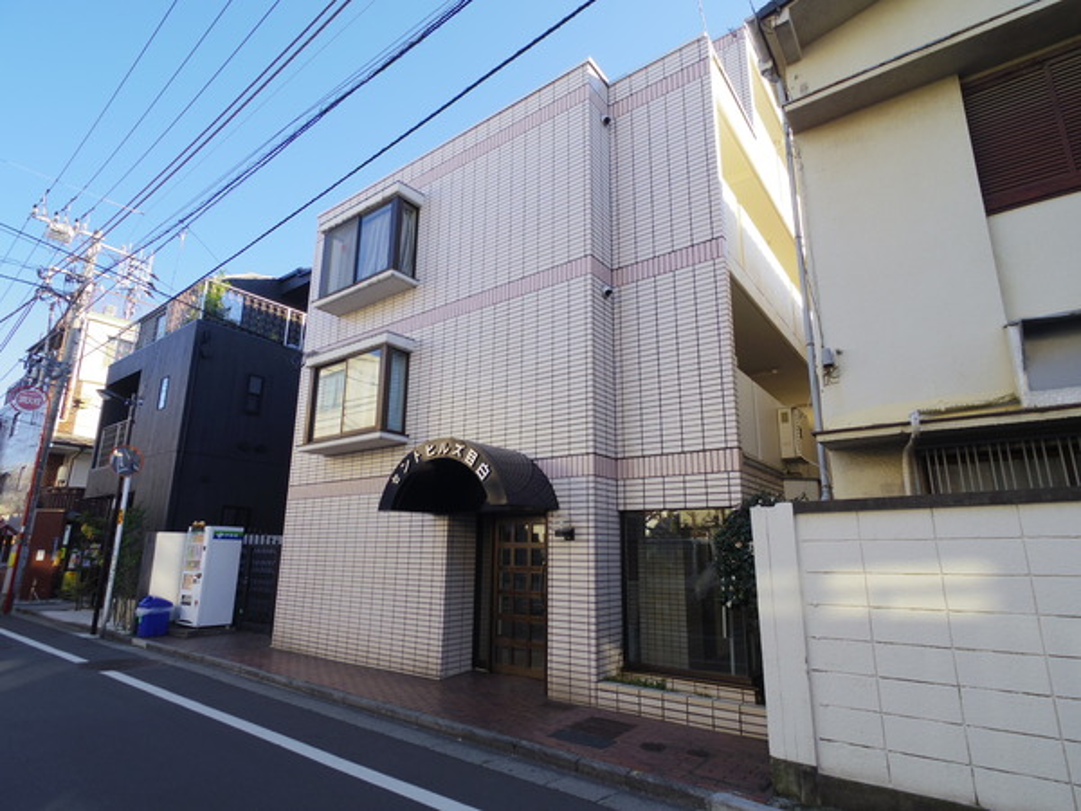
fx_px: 531
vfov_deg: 74.7
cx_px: 540
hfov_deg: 91.0
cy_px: 406
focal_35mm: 17
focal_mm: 3.8
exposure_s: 1/60
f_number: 4.5
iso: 200
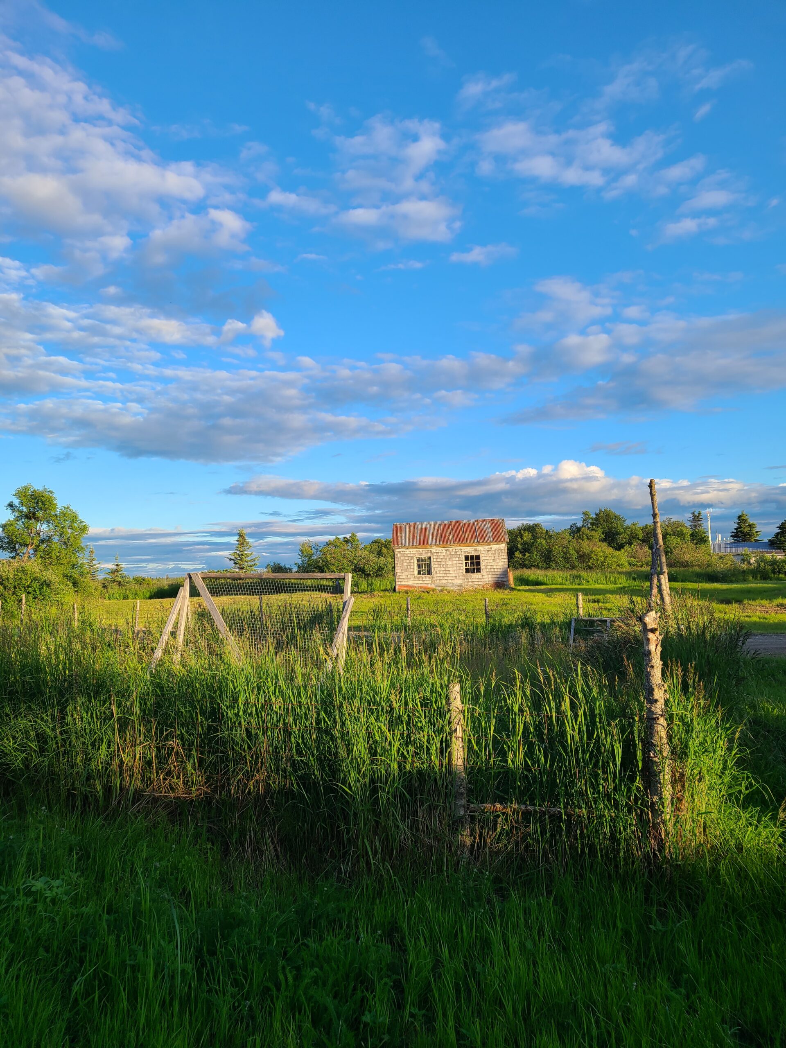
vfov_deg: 67.3
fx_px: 787
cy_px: 524
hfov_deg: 53.1
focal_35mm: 26
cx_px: 393
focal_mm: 5.4
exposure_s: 1/756
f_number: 1.8
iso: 40
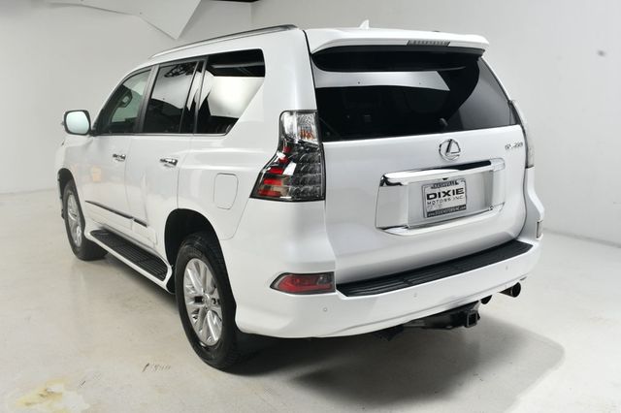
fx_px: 586
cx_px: 310
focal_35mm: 34
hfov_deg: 55.8
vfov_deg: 38.8
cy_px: 206
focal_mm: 23
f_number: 13
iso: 100
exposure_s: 1/160
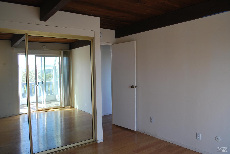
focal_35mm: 27
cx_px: 115
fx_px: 173
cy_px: 77
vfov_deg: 48.1
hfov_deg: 67.3
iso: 200
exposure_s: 1/80
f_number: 4.5
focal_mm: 18
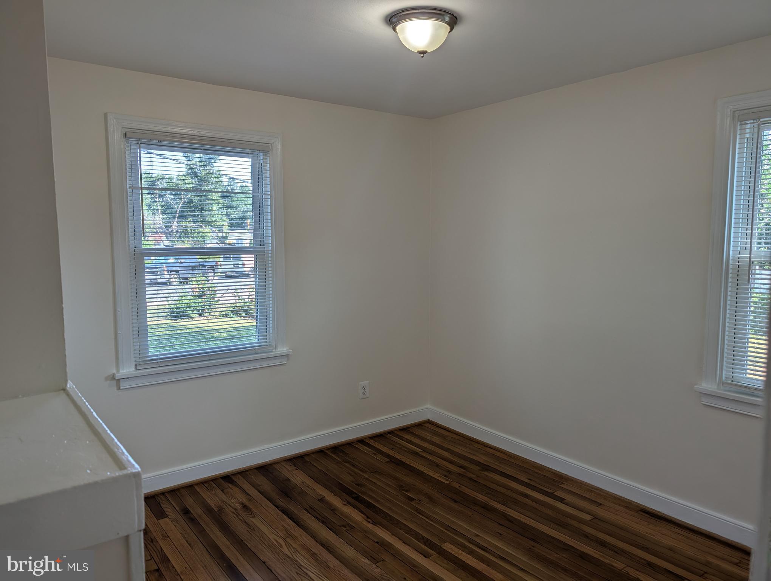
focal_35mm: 24
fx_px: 535
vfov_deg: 56.9
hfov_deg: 71.5
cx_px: 386
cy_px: 290
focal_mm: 6.9
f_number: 1.68
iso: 28
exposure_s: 1/120
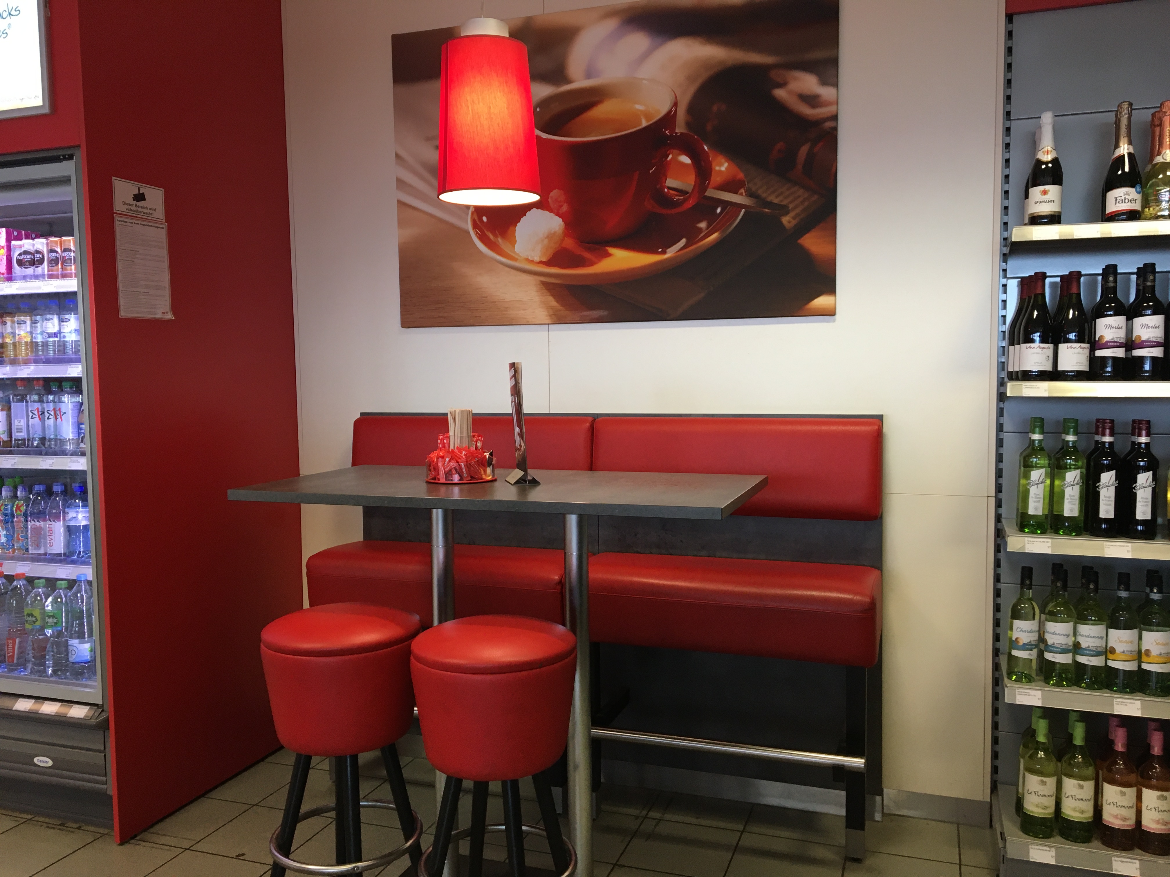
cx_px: 585
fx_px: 980
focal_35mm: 29
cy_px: 438
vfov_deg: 48.2
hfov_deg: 61.7
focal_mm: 4.15
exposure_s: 1/33
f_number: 2.2
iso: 50
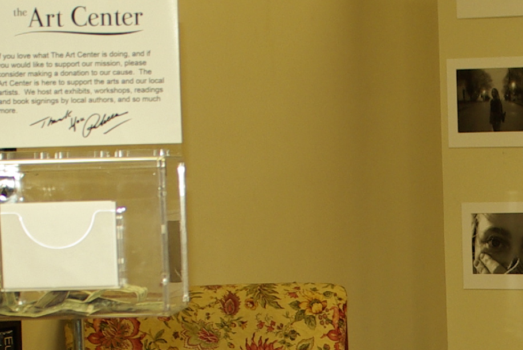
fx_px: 2211
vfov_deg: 8.9
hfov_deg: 13.3
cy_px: 428
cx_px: 539
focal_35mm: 152
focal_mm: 24
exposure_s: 1/45
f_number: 3.5
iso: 200
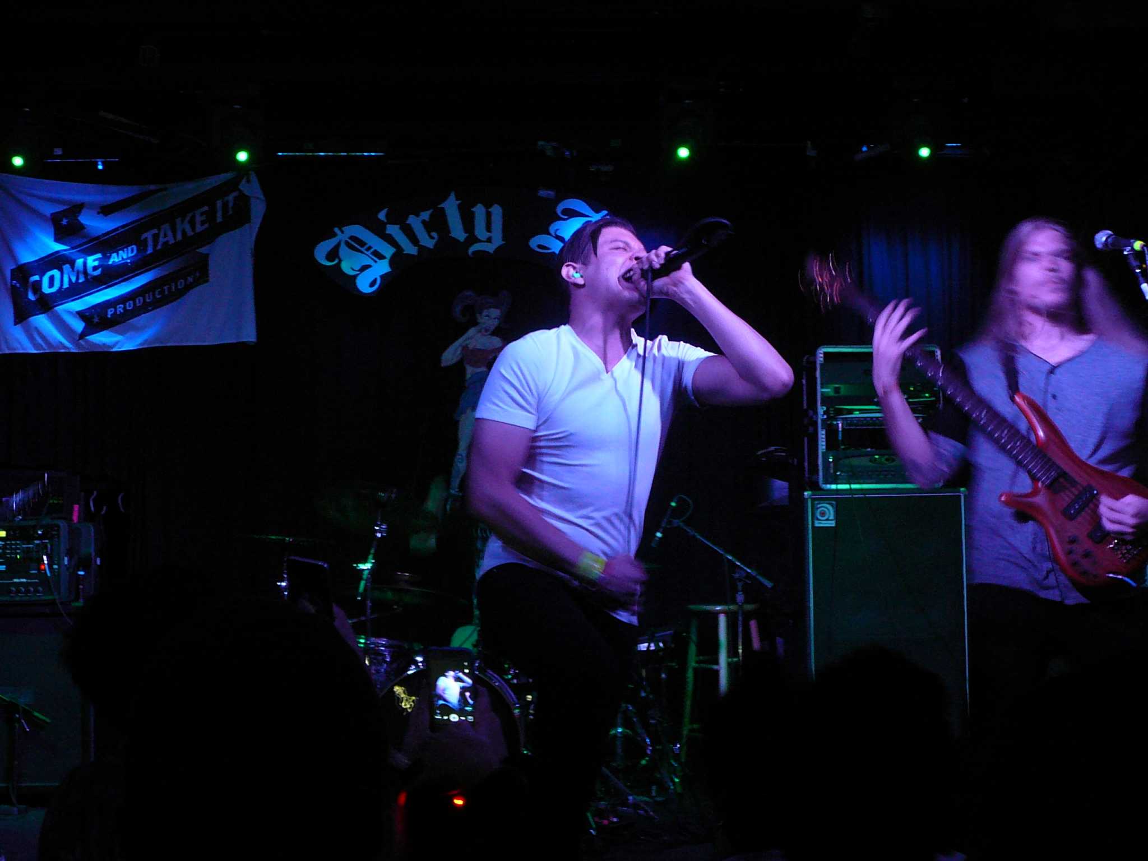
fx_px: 1625
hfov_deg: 38.9
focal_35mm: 49
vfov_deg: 29.7
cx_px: 574
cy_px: 430
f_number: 3.4
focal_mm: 7.3
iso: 200
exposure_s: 1/8
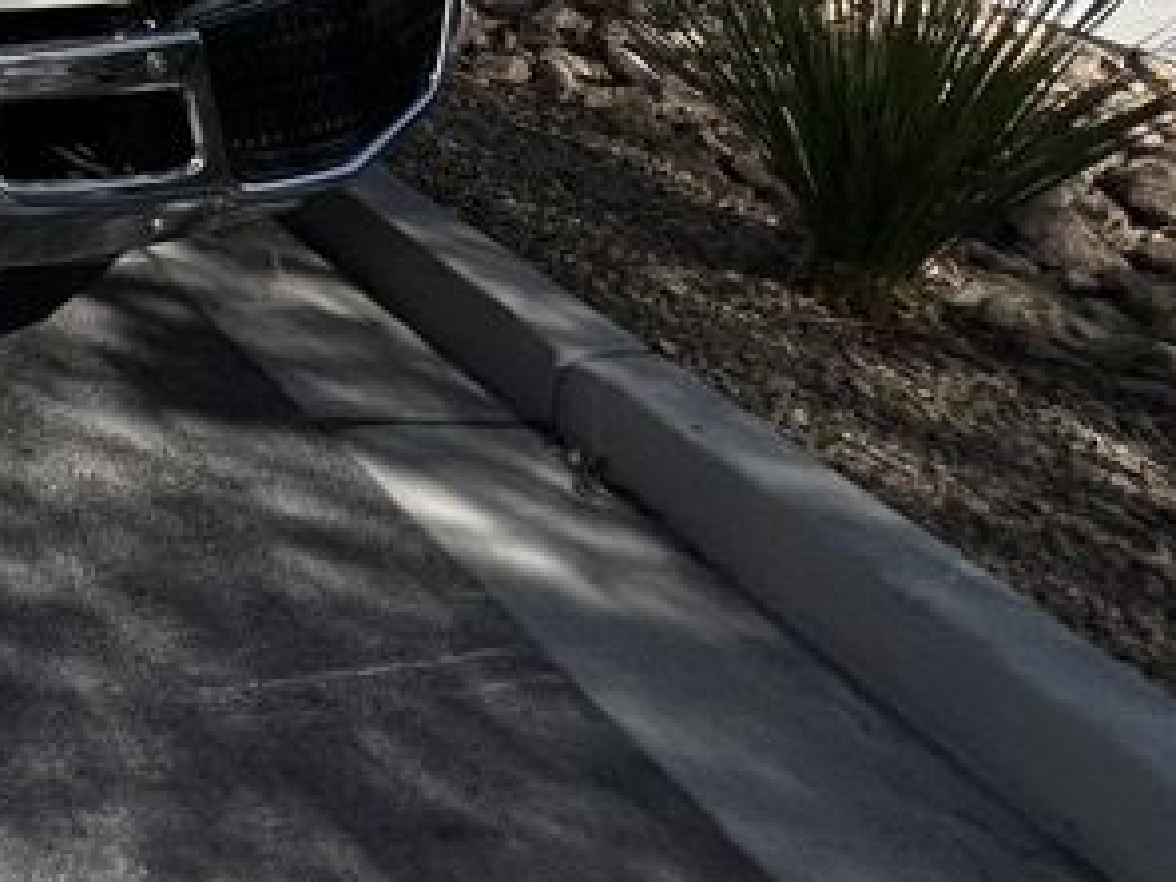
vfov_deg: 23.6
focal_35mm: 45
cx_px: -501
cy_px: -528
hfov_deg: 29.5
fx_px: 1529
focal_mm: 1.57
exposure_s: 1/3125
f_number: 1.8
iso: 32
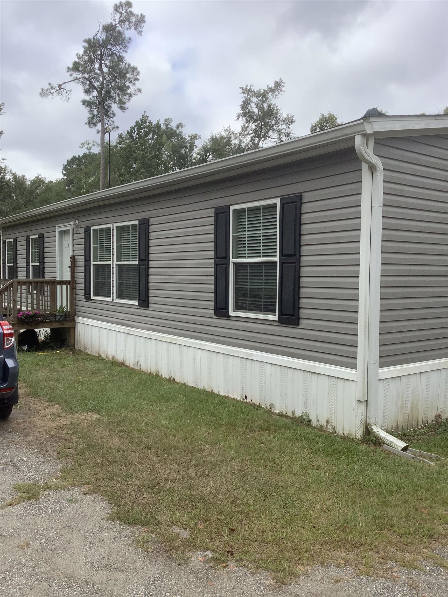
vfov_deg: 58.4
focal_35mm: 31
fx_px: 535
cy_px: 298
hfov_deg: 45.4
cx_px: 224
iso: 25
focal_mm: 3.3
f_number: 2.4
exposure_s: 1/586
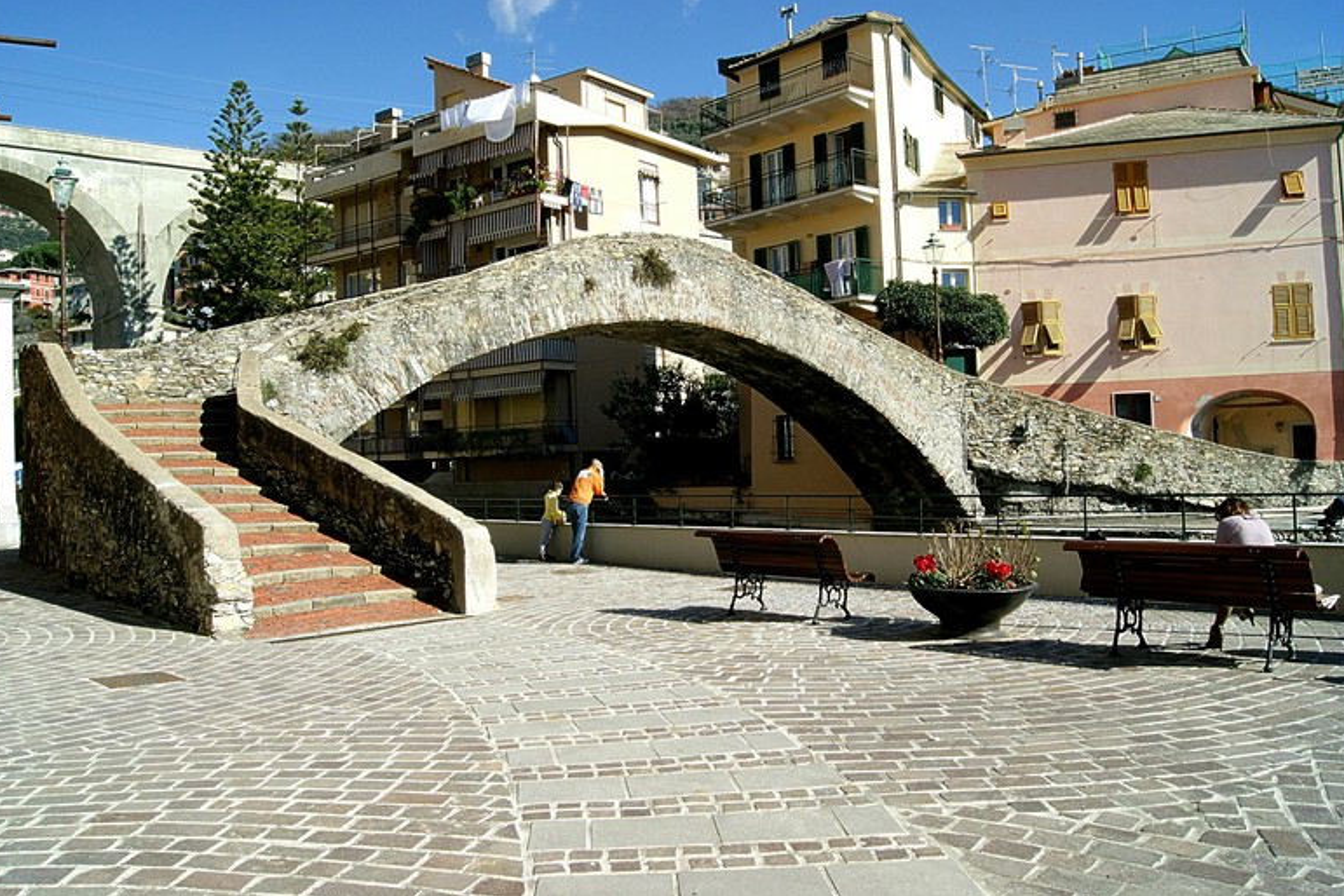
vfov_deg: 46.4
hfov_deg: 65.5
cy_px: 433
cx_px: 661
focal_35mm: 28
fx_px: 1045
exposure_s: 1/160
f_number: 10
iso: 100
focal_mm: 18
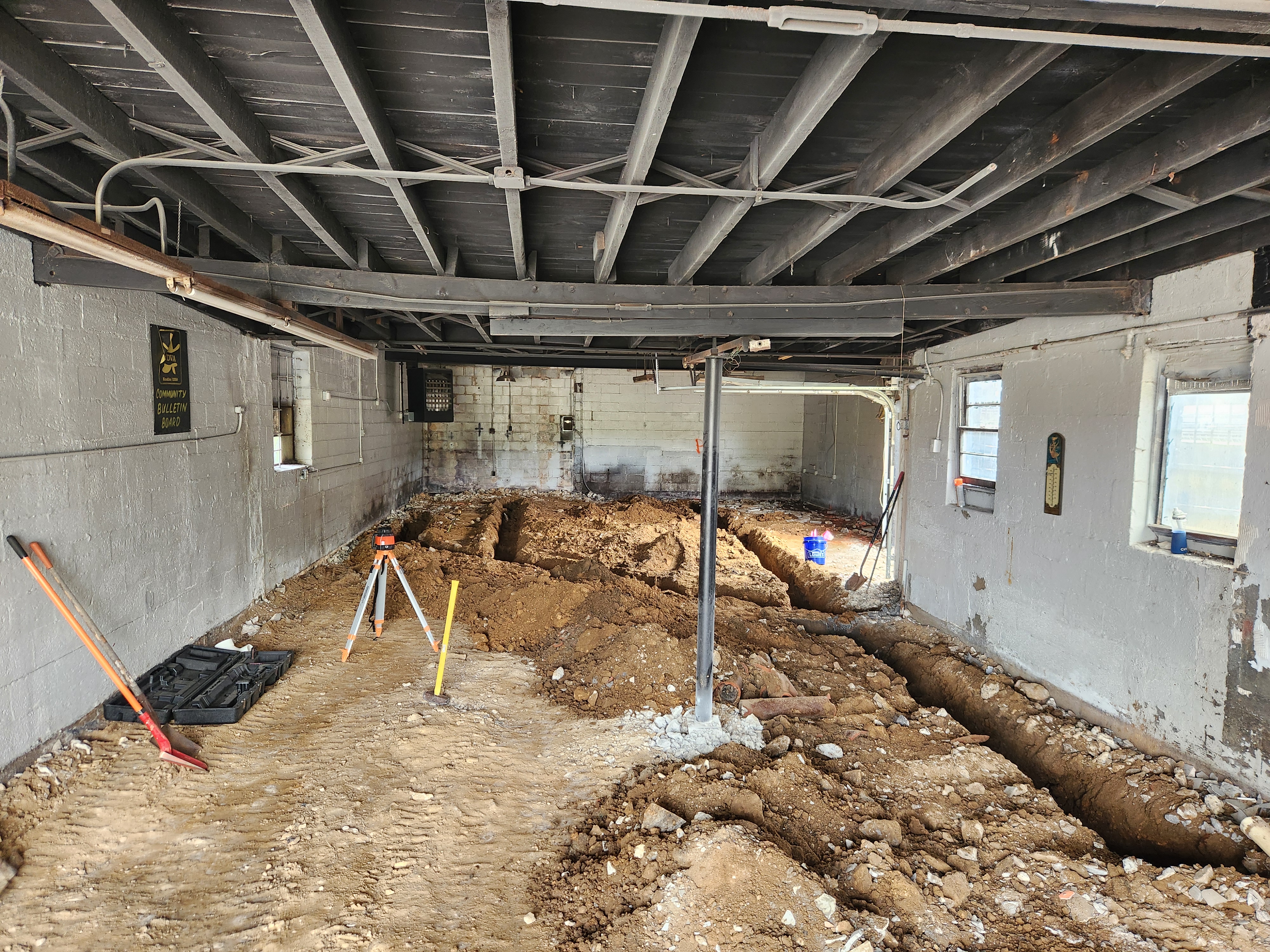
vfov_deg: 58.9
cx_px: 635
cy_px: 476
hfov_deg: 73.9
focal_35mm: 23
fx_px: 844
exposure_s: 1/120
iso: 250
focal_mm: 5.4
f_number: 1.8
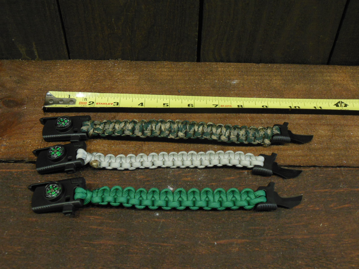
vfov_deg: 33.6
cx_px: 180
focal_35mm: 43
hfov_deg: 43.9
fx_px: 446
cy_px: 134
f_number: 3.8
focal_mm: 7.7
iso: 400
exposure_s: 1/13
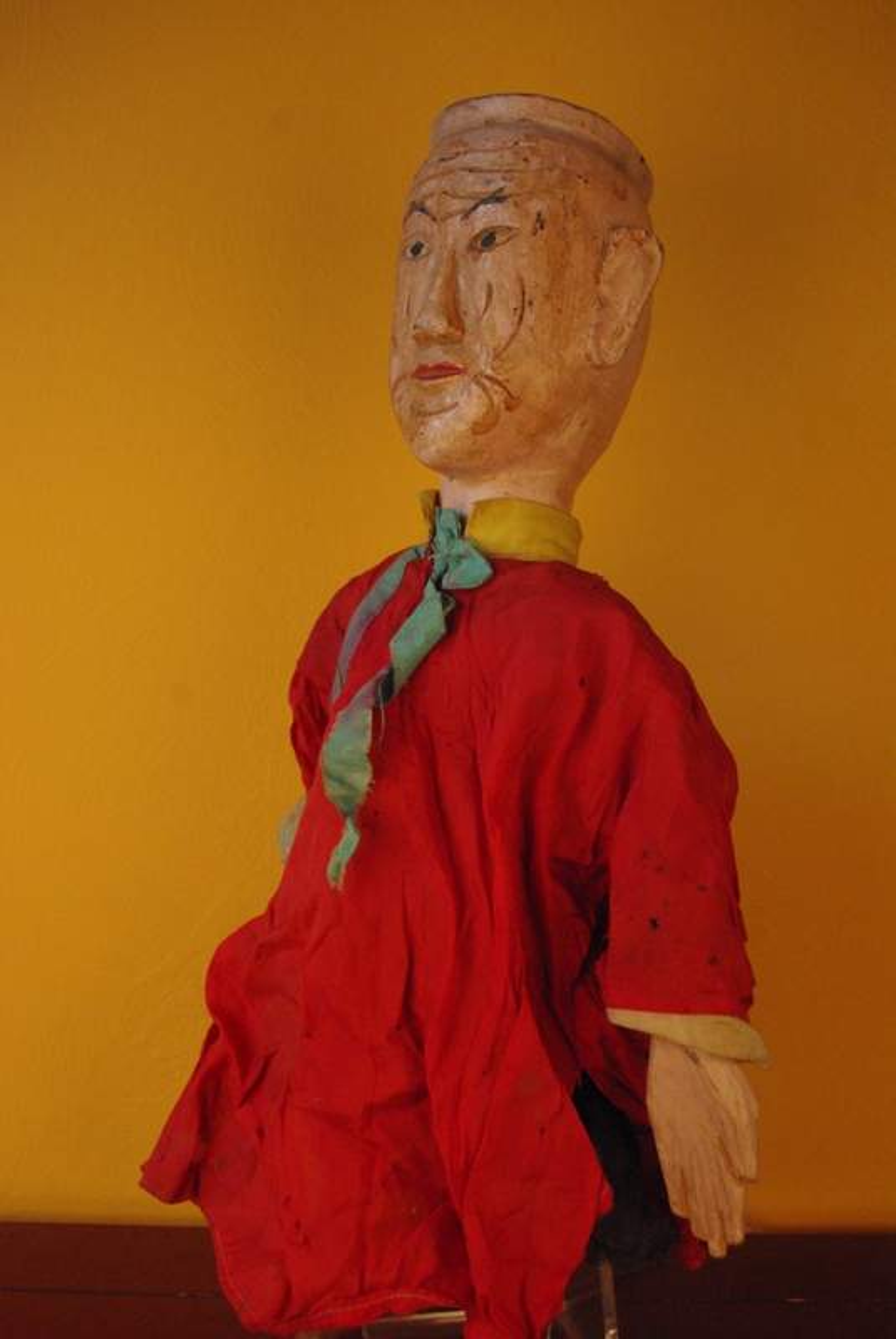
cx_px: 448
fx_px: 1266
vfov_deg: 55.8
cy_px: 670
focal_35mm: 34
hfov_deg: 39.0
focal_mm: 23.13
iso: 1600
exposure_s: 1/90
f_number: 5.6
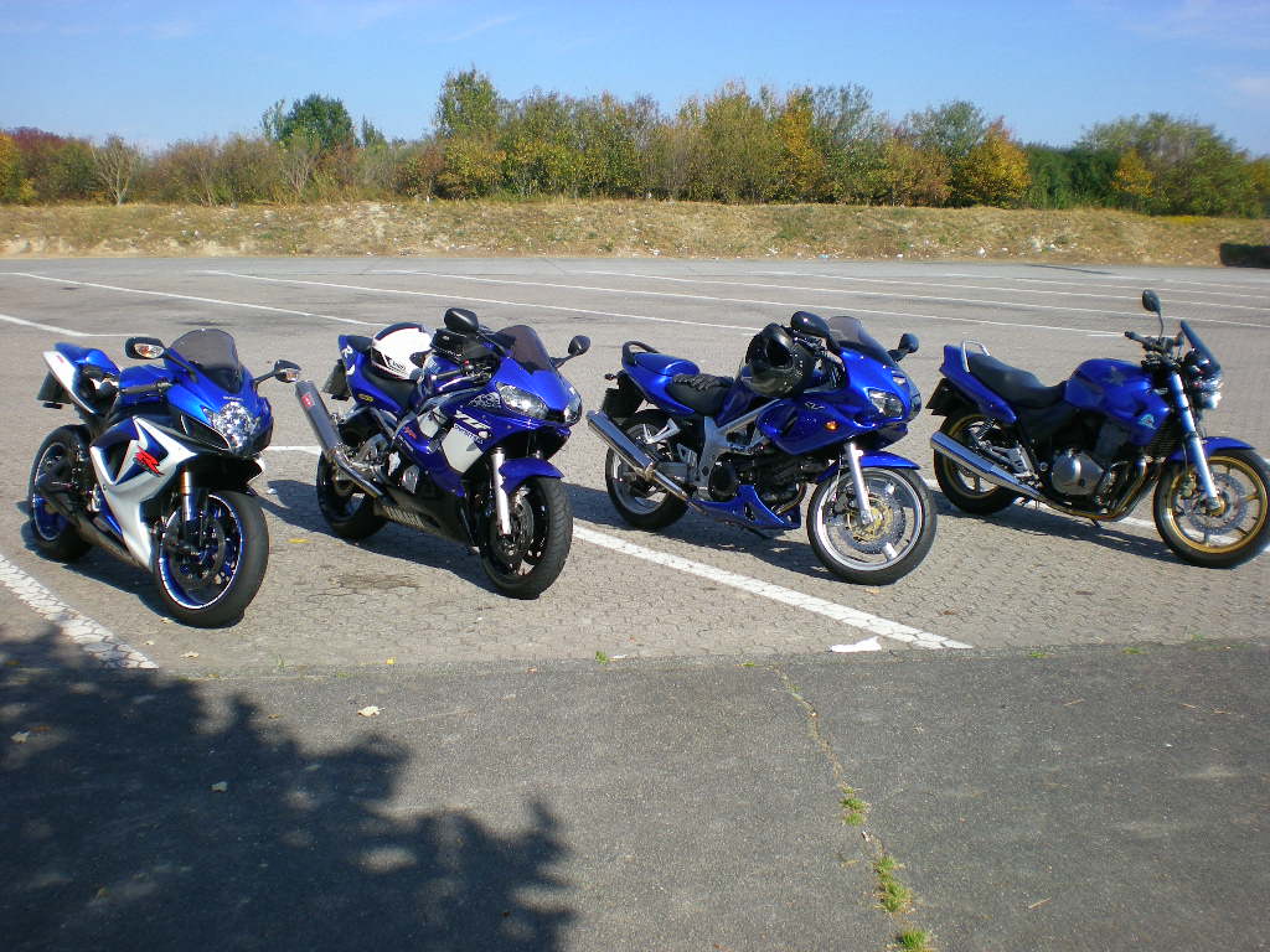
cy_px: 476
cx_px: 635
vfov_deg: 37.7
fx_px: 1394
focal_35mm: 38
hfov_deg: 49.0
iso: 50
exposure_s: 1/298
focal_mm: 6.3
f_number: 4.6
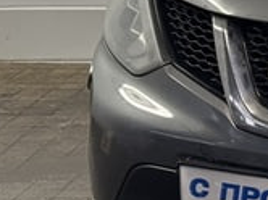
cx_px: 670
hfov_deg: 7.1
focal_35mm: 261
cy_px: -22
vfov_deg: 5.7
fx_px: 2018
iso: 64
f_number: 1.78
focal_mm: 6.76
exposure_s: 1/100
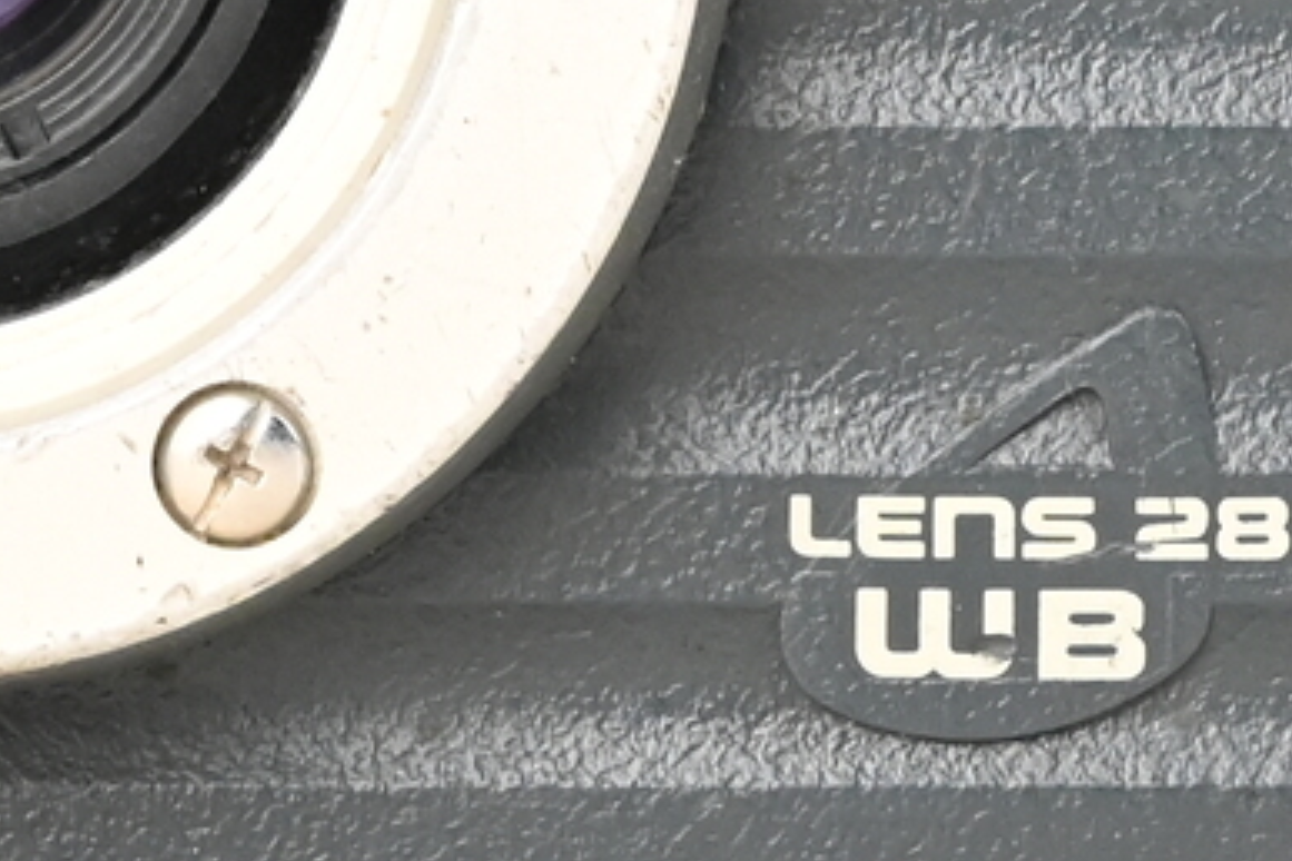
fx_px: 26663
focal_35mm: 743
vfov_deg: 1.8
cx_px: -310
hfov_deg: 2.8
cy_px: -656
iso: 3200
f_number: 14
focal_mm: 120
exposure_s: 1/100
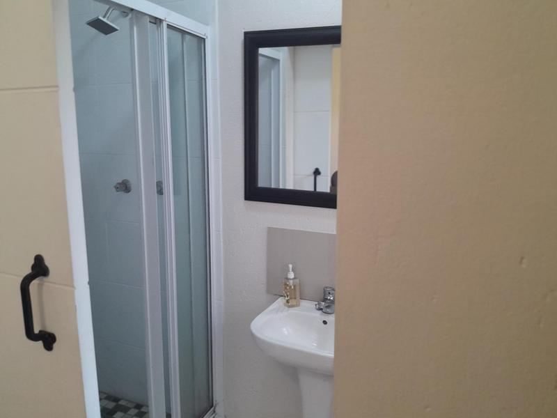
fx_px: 418
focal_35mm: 26
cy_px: 209
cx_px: 278
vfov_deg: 53.1
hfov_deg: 67.3
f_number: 1.8
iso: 250
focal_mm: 3.98
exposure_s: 1/60
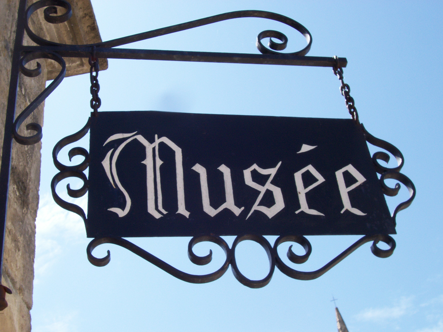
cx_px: 222
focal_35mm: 53
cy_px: 166
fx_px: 678
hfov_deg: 36.2
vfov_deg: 27.5
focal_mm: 8.7
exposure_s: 1/228
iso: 80
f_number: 6.1
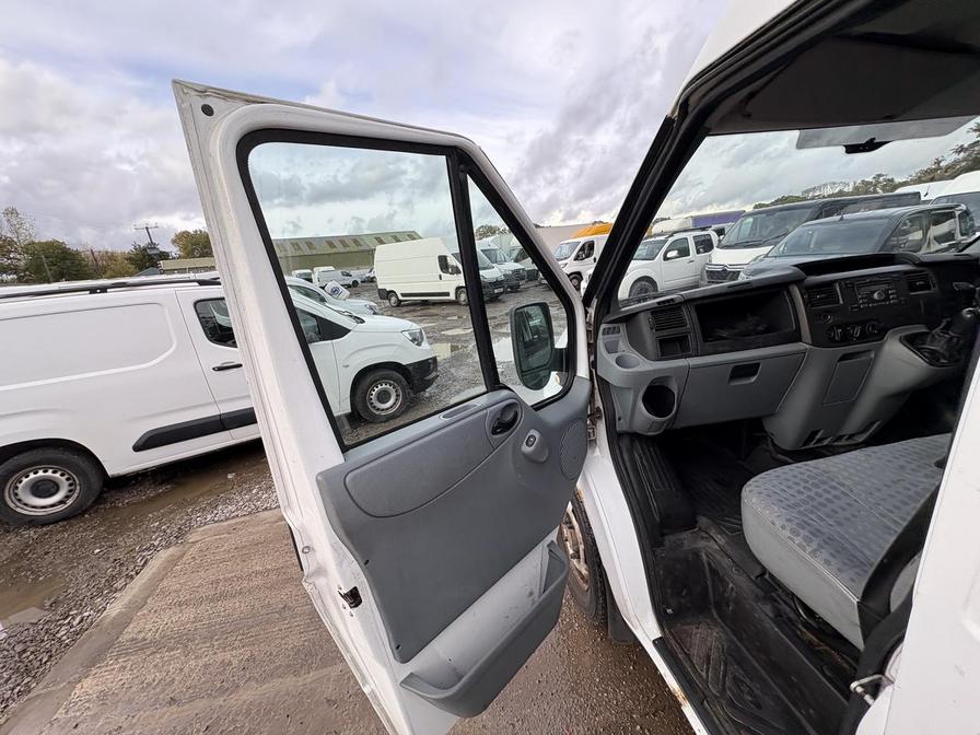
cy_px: 368
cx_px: 490
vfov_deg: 85.7
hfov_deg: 102.1
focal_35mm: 14
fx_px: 396
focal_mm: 2.22
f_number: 2.2
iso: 40
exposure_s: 1/261
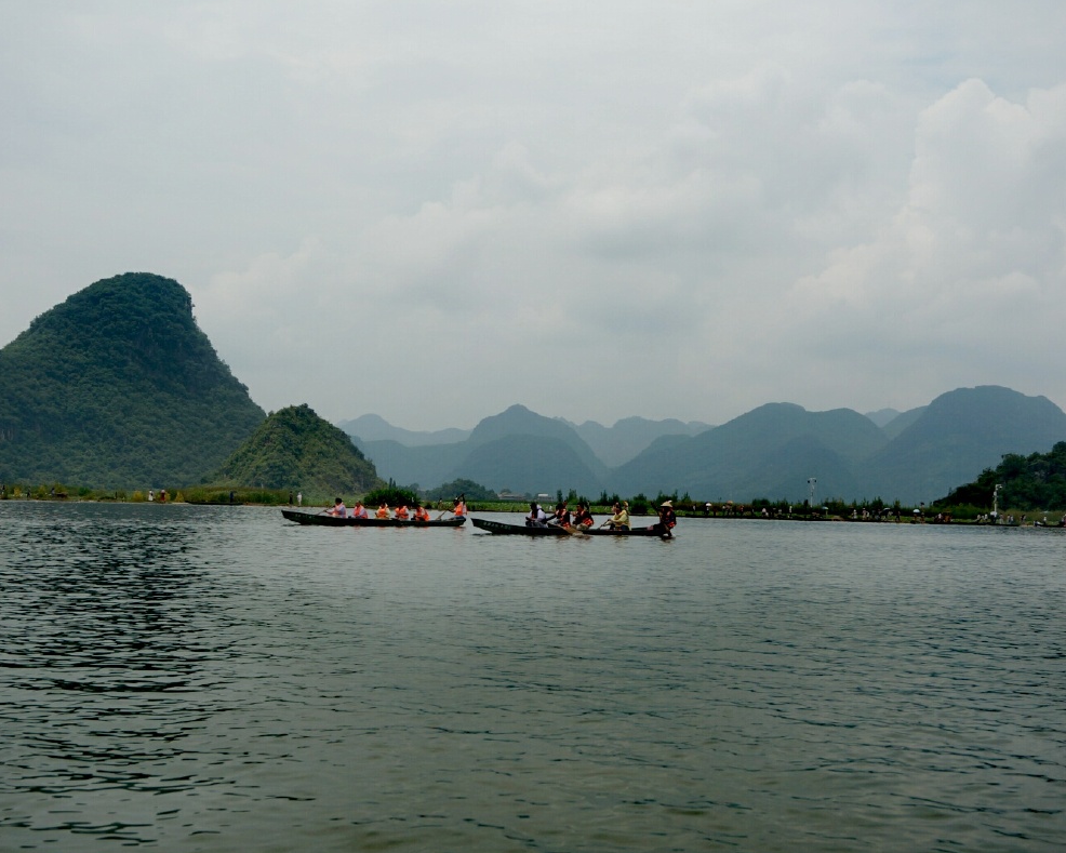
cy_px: 432
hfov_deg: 38.8
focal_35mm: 48
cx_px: 521
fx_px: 1515
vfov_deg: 31.5
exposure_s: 1/1250
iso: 100
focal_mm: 28
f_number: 5.6
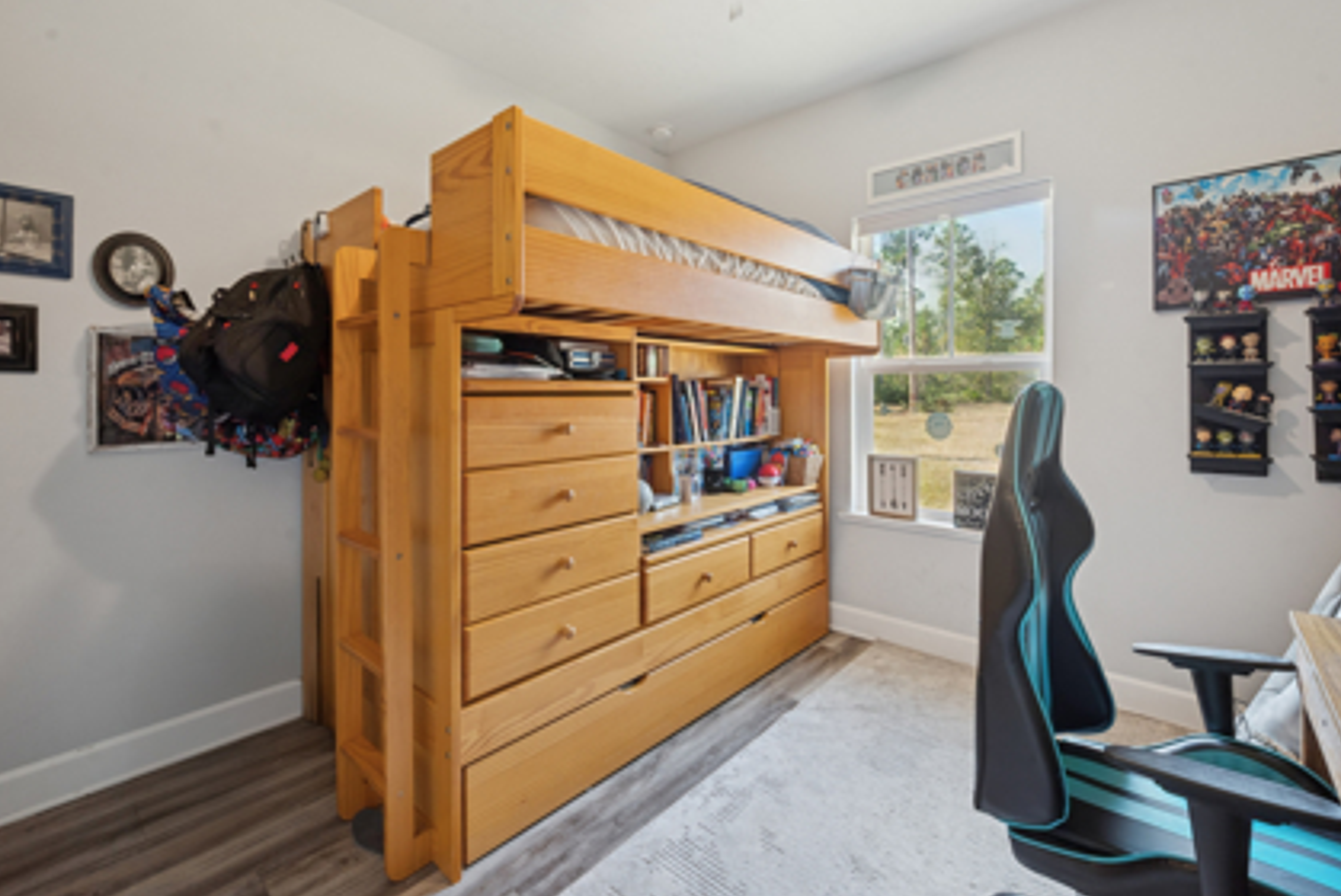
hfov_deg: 100.3
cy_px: 438
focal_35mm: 15
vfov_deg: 77.4
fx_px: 559
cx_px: 699
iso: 400
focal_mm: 14
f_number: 9
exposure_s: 1/8
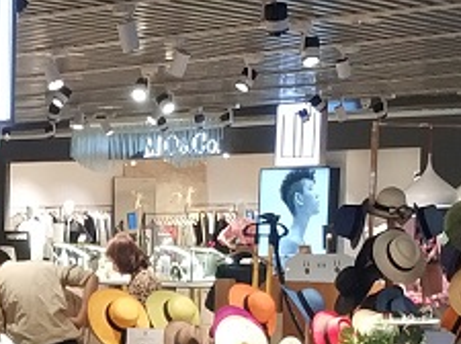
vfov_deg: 8.5
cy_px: 434
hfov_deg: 11.3
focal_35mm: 171
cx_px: -141
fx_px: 2274
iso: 178
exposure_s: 1/25
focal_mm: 4.5
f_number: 2
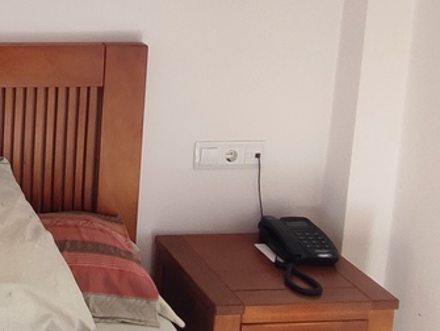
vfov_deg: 22.8
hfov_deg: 26.6
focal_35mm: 61
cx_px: -137
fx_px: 776
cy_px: -22
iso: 91
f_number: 2.2
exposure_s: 1/100
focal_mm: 1.65
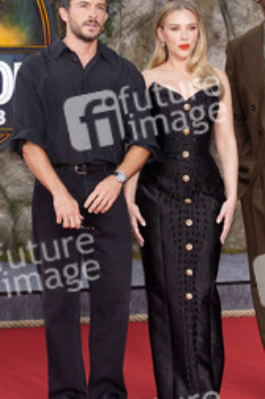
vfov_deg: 11.8
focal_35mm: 174
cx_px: 191
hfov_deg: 7.9
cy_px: 192
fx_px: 1926
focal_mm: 110
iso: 200
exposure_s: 1/160
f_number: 5.6
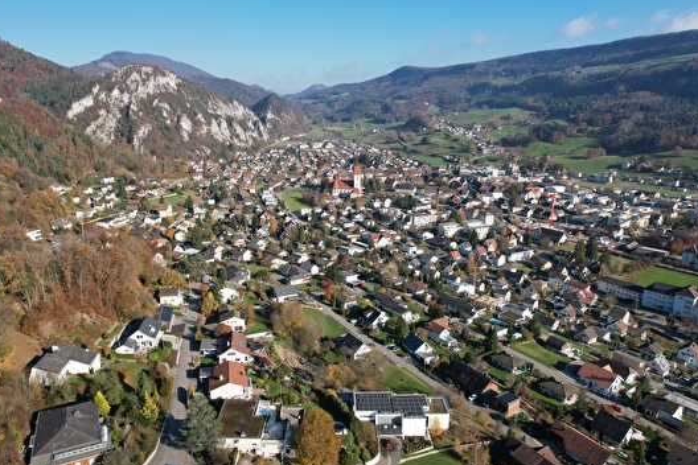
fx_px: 485
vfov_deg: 51.3
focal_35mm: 25
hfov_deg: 71.5
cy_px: 230
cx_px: 338
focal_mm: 8.38
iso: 120
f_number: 2.8
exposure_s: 1/1600
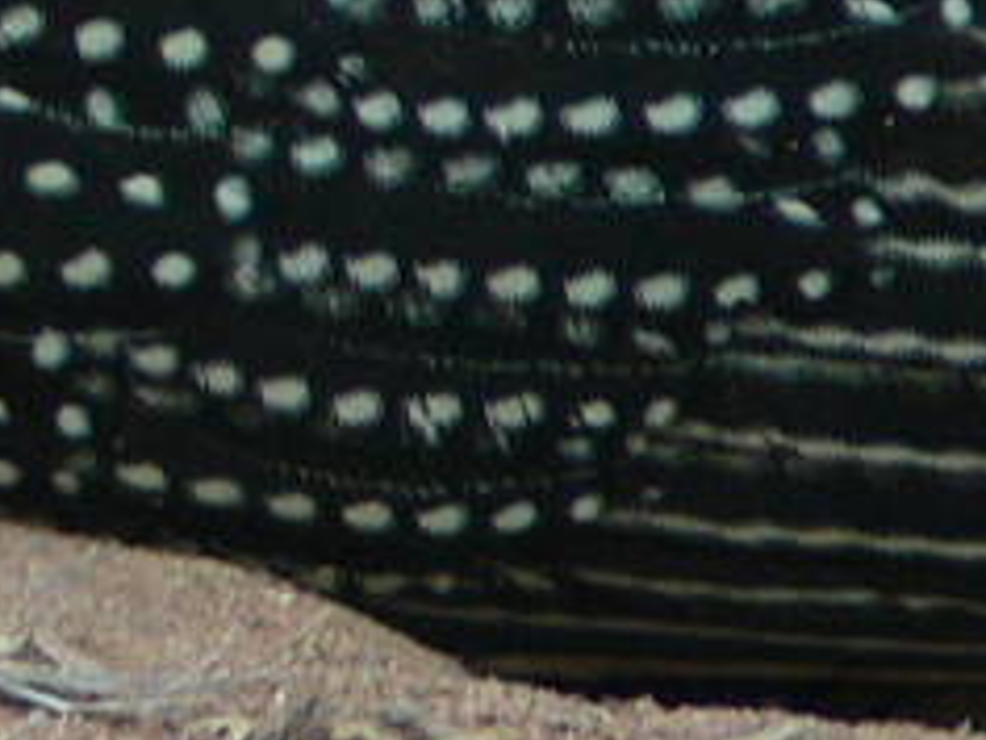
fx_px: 60756
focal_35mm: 2133
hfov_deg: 0.9
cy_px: -610
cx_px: -1575
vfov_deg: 0.7
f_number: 3.6
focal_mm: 66.4
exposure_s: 1/30
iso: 100
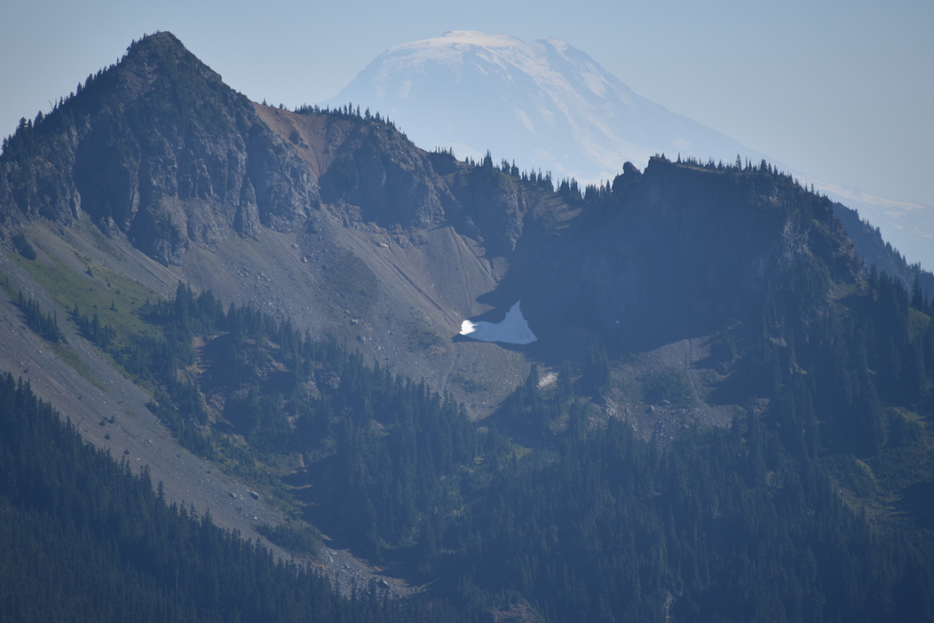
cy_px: 264
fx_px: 9472
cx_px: 446
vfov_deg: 3.8
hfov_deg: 5.6
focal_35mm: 365
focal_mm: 300
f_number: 6.3
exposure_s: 1/640
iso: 100
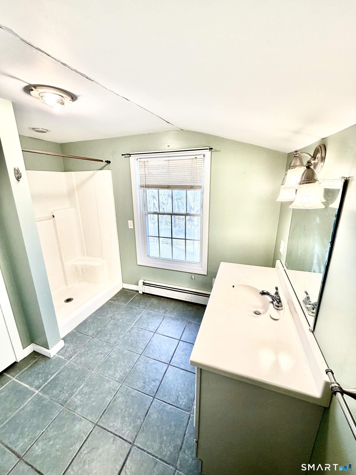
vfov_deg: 102.1
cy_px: 238
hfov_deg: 85.7
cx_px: 178
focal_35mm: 14
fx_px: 192
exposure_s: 1/120
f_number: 2.2
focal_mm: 2.22
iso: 160
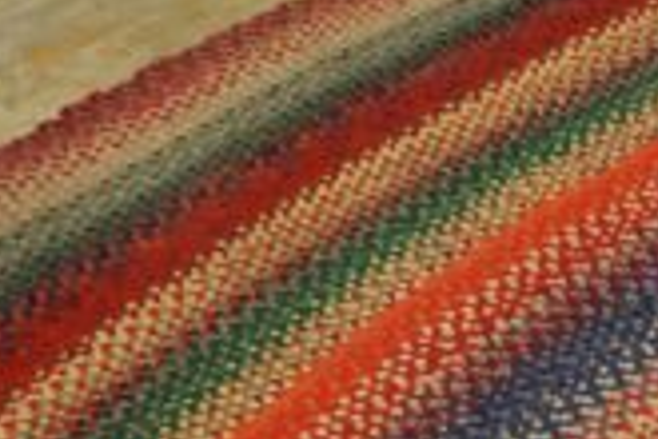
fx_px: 1791
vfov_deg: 12.7
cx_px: 973
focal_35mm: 98
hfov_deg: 18.5
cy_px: 780
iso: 800
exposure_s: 1/60
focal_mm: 18
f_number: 4
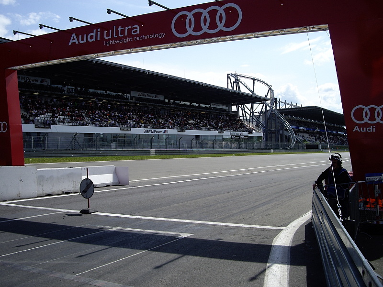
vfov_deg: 37.7
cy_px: 144
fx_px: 420
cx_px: 192
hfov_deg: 49.0
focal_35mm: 38
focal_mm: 7.9
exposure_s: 1/320
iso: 50
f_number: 5.6
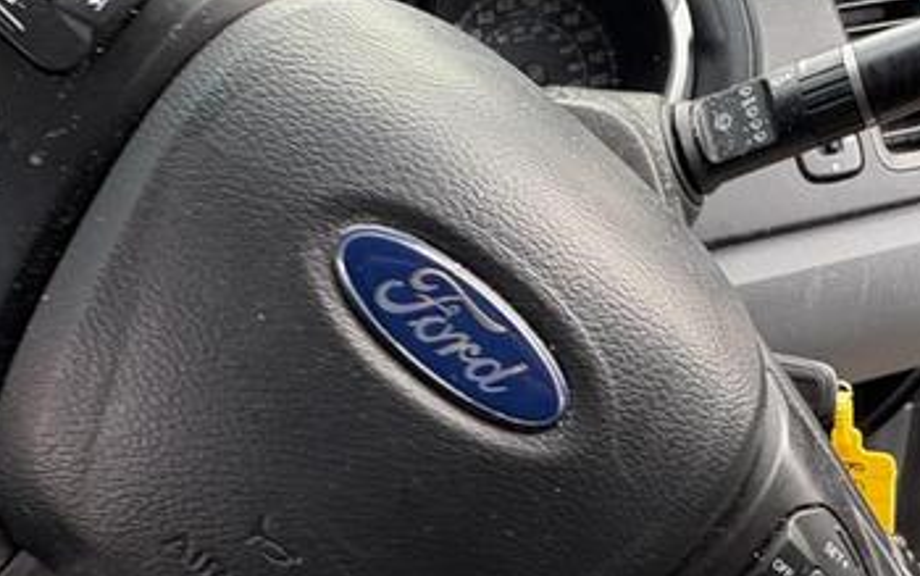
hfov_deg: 51.1
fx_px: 953
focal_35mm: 38
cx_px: 560
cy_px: 347
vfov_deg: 33.5
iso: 125
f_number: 2.2
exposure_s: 1/99
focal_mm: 2.22
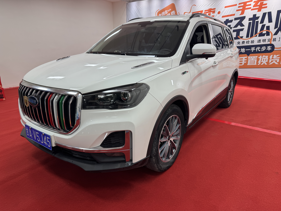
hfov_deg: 71.6
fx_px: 195
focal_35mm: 24
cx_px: 140
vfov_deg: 56.8
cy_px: 106
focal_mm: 6.76
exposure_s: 1/100
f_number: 1.78
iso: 64
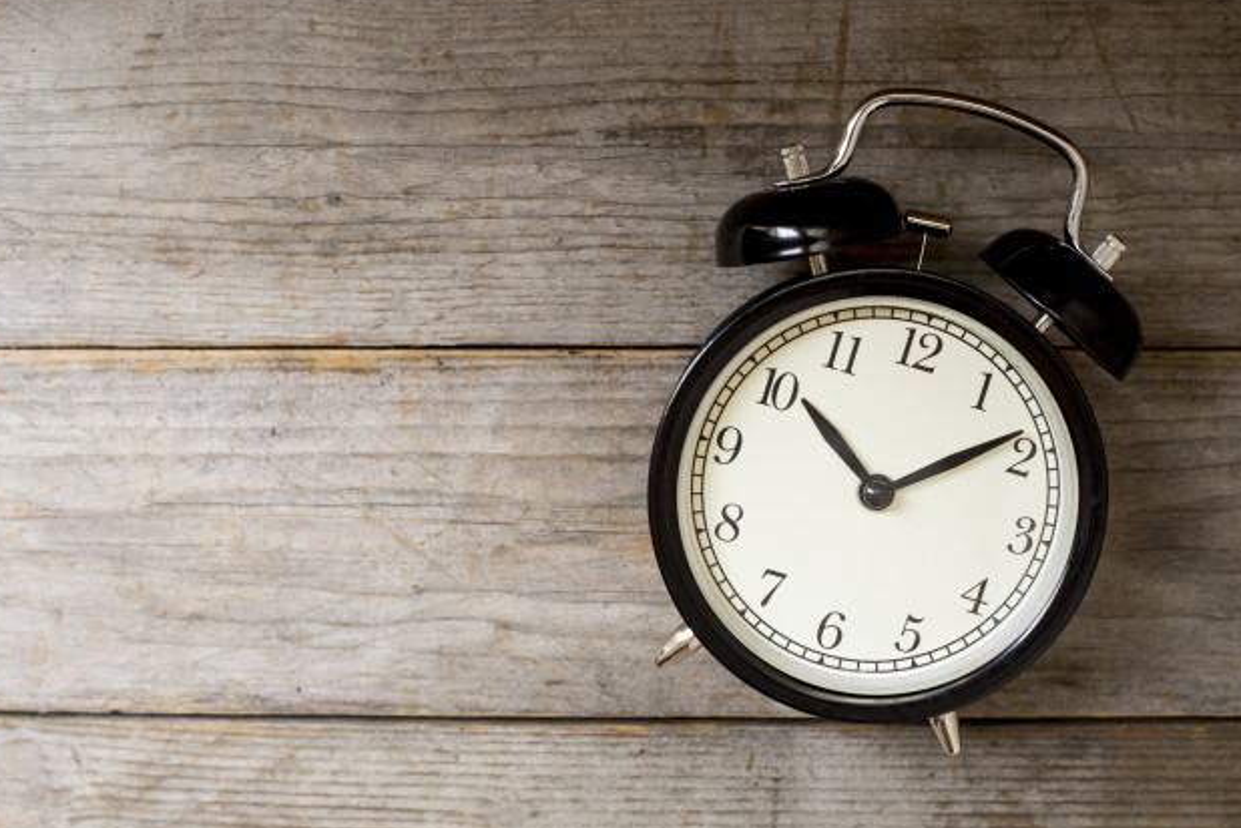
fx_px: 1861
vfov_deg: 25.1
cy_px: 419
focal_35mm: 54
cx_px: 611
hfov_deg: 36.9
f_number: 5.6
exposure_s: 1/125
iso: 320
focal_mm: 50
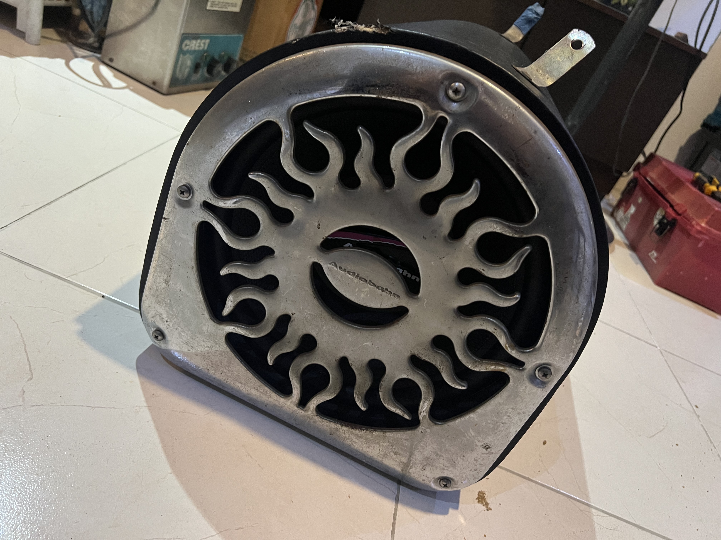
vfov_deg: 53.1
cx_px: 360
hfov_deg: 67.3
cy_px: 270
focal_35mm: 26
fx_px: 542
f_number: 1.5
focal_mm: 5.7
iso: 400
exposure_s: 1/40
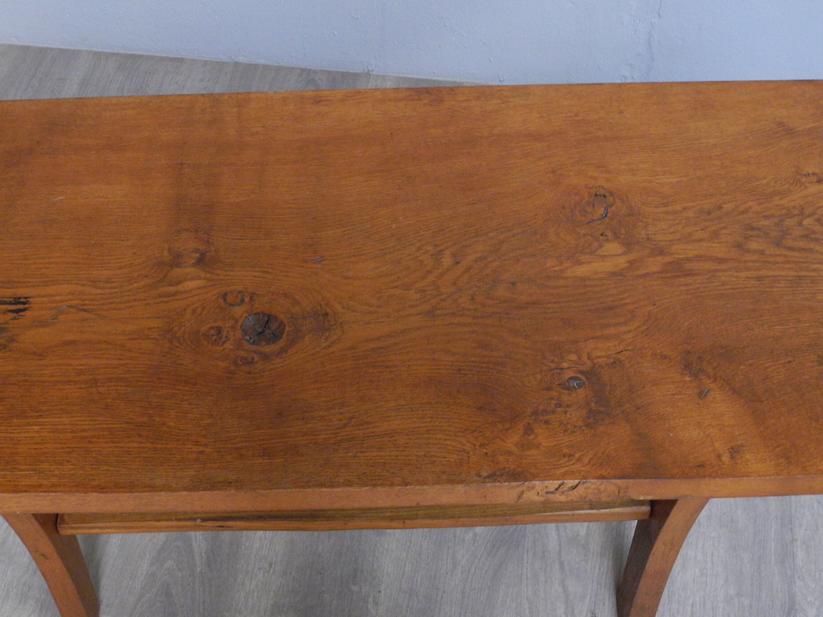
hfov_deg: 42.0
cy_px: 347
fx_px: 1070
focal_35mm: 45
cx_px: 350
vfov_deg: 32.1
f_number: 2.8
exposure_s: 1/18.4
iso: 400
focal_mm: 6
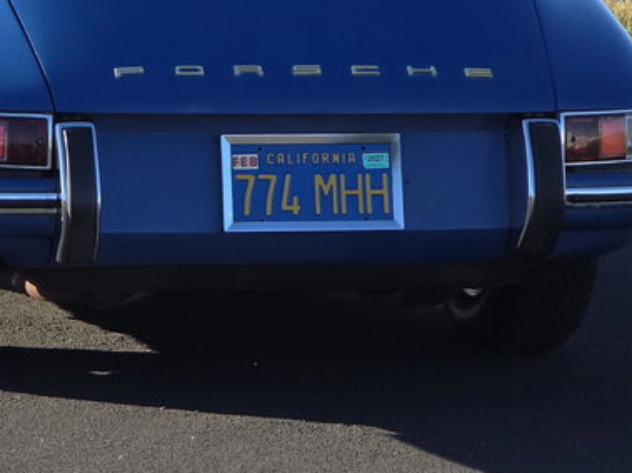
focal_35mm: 233
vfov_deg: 6.4
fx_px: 4253
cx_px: 167
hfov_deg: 8.5
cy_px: 63
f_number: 3.4
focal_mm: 18.6
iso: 64
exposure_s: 1/479
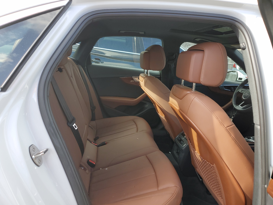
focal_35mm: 26
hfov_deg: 67.3
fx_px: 205
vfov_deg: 53.1
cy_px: 102
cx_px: 136
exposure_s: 1/357
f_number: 1.5
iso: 50
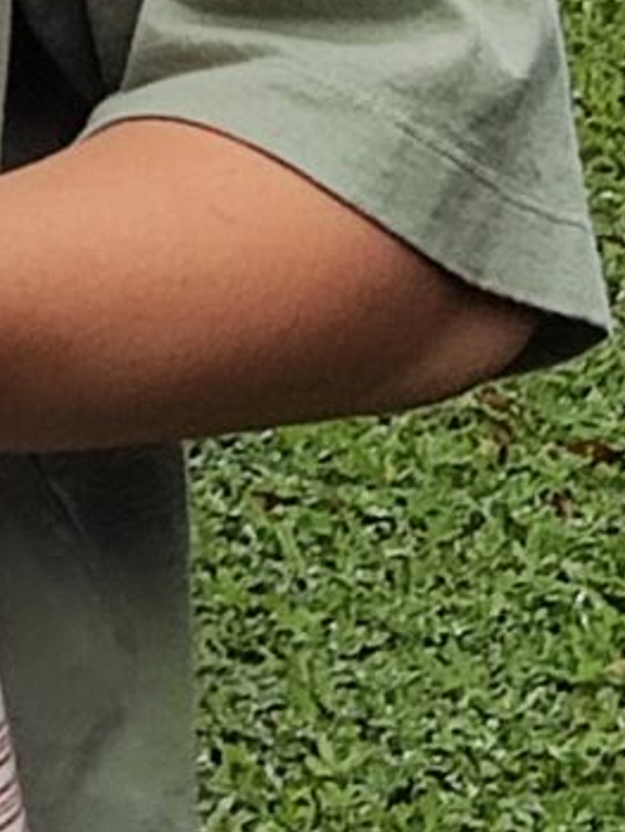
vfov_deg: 6.1
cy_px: -1326
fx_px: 7382
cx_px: -442
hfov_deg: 4.8
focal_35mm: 307
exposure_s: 1/1757
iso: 50
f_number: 1.79
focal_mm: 4.74
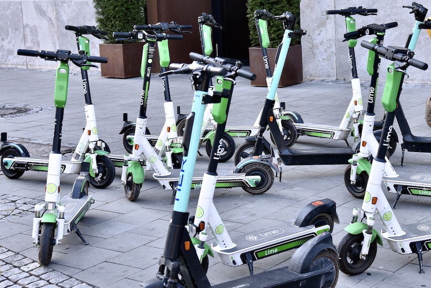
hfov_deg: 36.2
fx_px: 659
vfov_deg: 24.7
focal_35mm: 55
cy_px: 144
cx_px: 216
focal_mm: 55
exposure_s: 1/125
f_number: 5.6
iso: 400
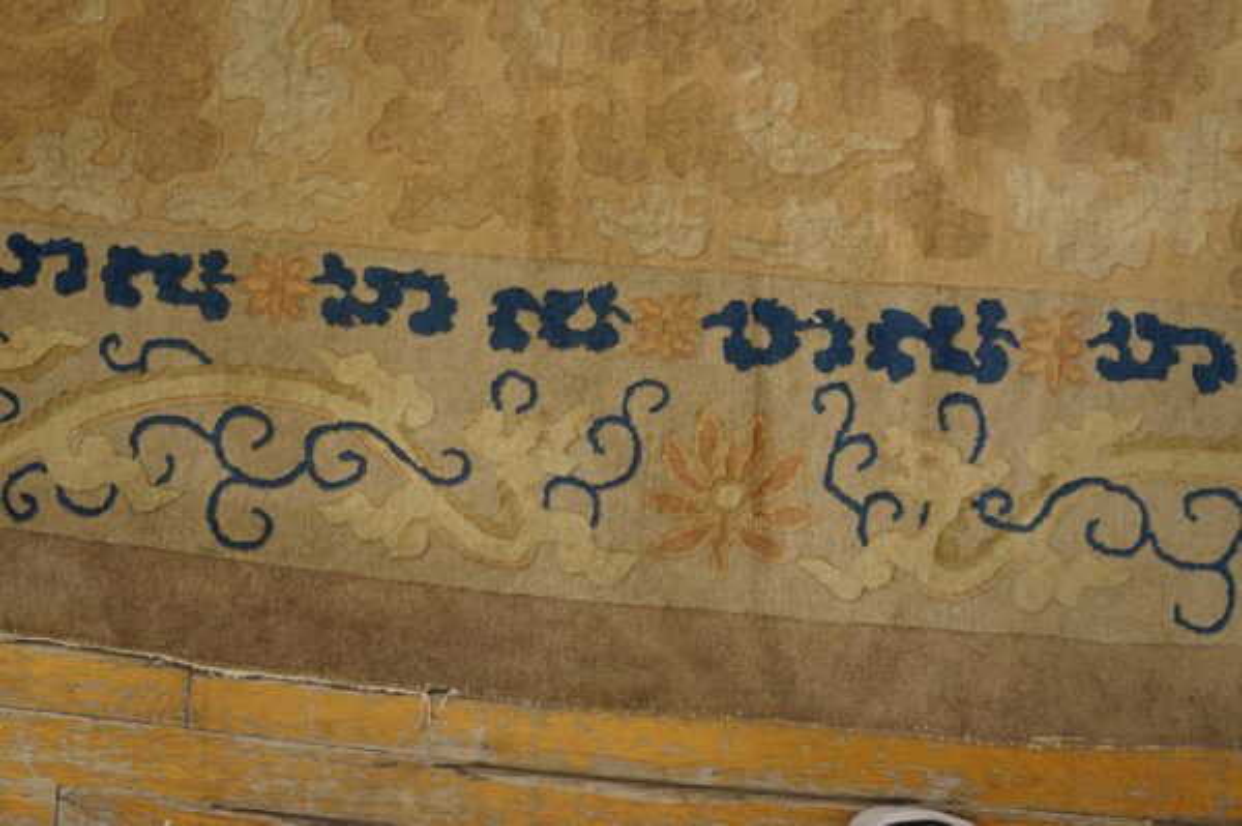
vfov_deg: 43.5
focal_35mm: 30
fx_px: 1034
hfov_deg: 62.0
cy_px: 413
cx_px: 621
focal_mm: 20
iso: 640
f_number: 4
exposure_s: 1/60
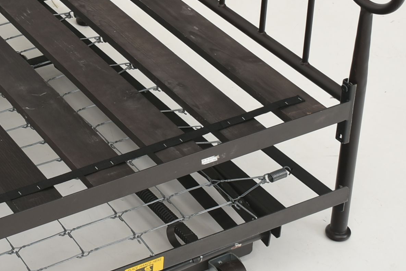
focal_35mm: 102
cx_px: 41
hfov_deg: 19.6
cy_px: -31
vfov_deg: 13.1
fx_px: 1154
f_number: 7.1
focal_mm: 27
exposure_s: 1/100
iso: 160
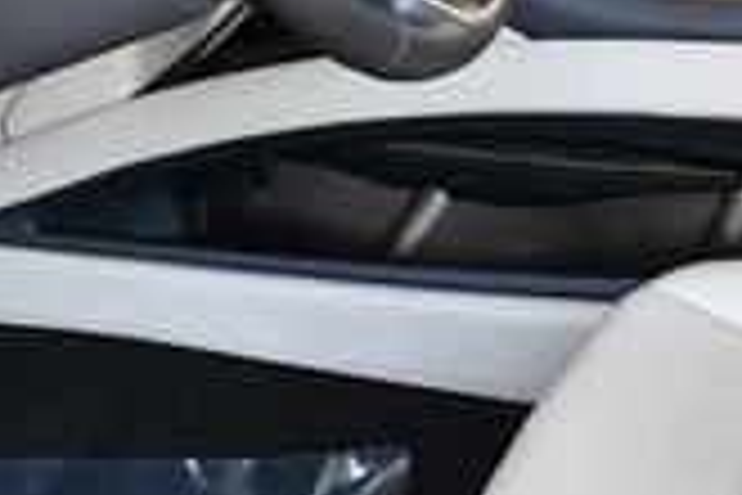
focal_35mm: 140
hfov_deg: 14.6
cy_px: 162
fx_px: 2885
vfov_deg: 9.8
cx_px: 495
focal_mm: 18
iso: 720
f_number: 3.5
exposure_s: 1/250
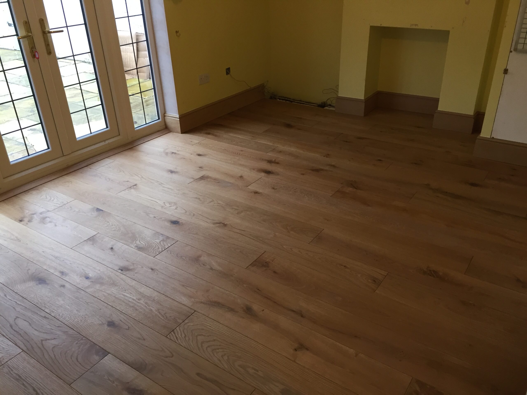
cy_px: 198
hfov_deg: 61.7
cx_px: 264
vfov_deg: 48.2
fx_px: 442
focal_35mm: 29
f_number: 2.2
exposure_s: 1/33
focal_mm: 4.15
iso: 50
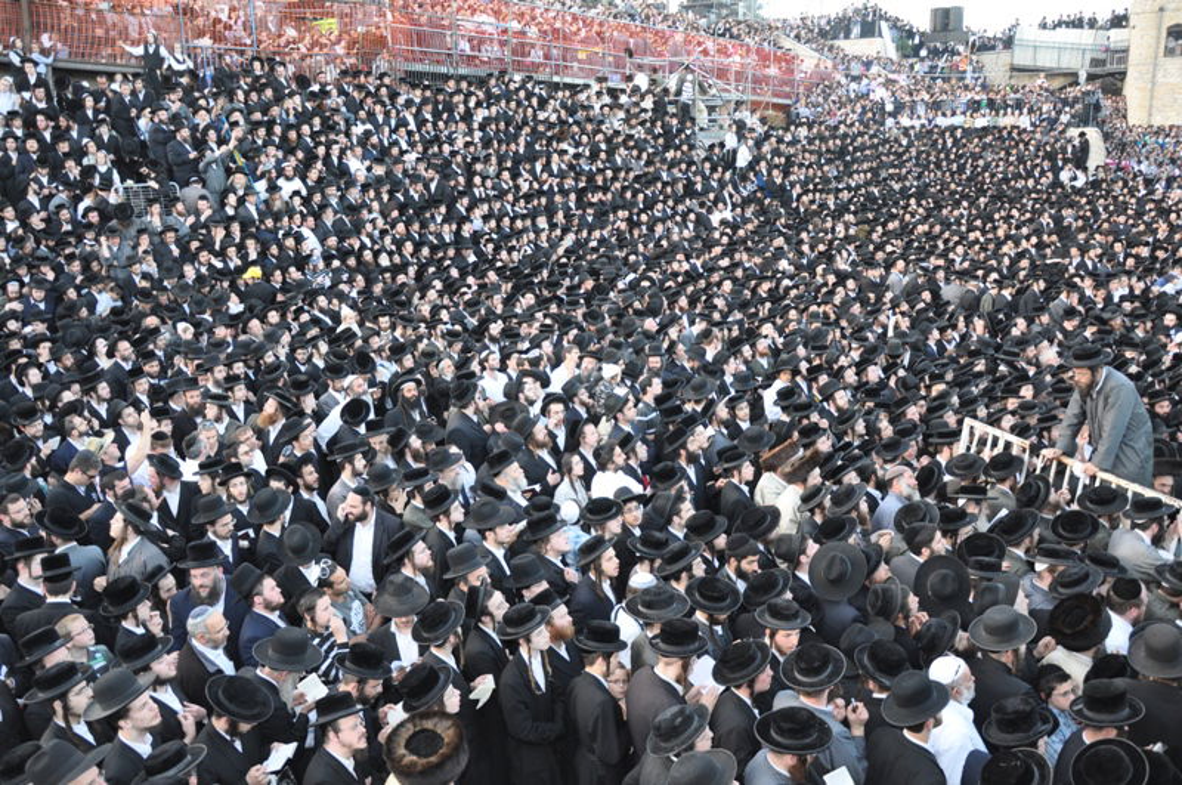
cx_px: 591
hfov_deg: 67.5
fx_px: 885
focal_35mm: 27
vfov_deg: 47.8
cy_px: 392
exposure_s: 1/60
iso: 500
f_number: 4
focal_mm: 18
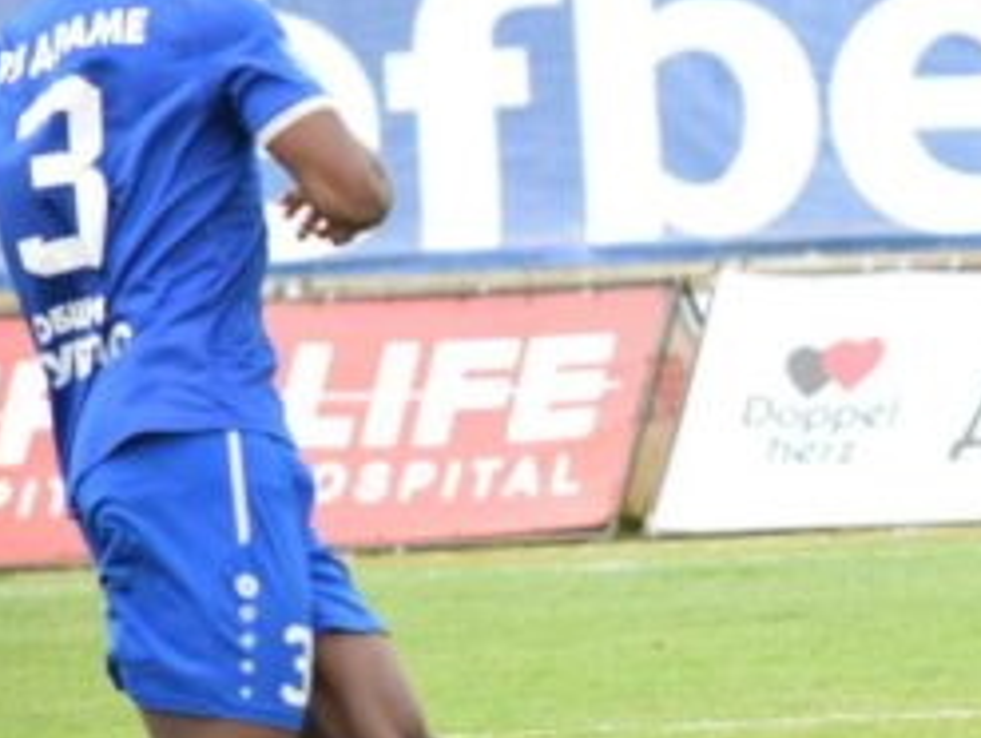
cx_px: 1172
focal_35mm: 771
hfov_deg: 2.6
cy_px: 282
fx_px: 21882
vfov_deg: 1.9
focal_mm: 210
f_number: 5.3
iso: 1600
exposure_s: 1/800
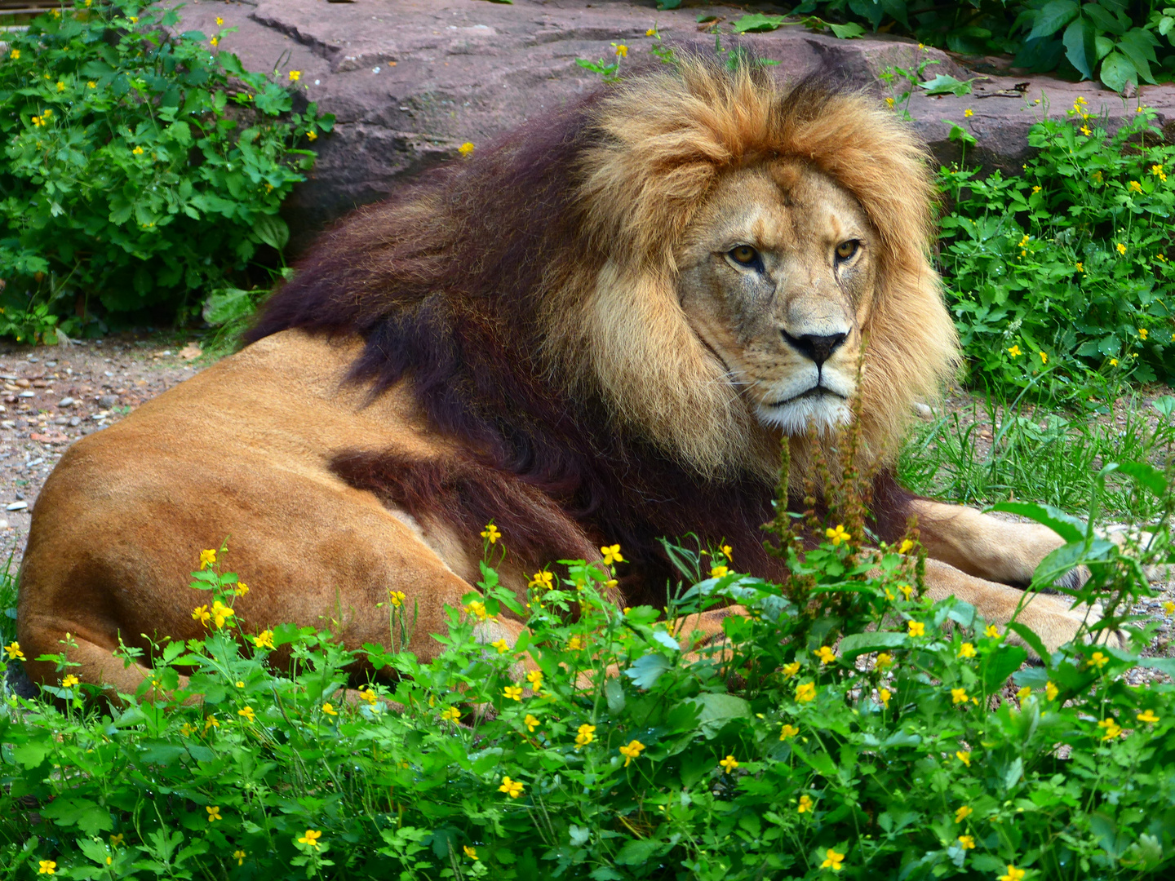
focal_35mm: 254
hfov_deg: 7.8
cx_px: 588
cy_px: 440
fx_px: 8622
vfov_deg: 5.9
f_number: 2.8
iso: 100
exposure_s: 1/125
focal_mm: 45.7
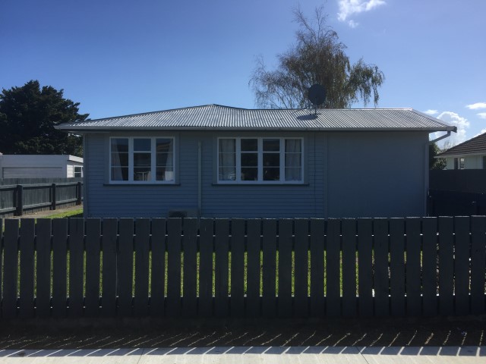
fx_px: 407
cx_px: 243
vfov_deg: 48.2
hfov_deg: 61.7
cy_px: 182
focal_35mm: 29
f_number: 2.2
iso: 32
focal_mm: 4.15
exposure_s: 1/2083
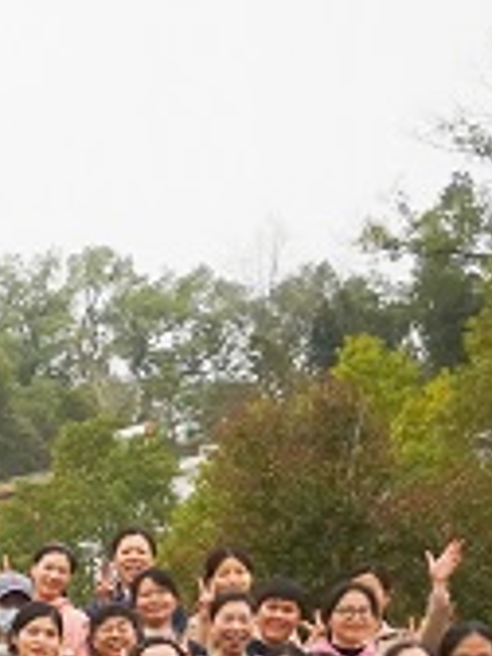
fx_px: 2250
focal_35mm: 119
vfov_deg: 16.2
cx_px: -566
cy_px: 679
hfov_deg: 11.1
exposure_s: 1/2000
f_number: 4.5
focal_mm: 23
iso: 2500
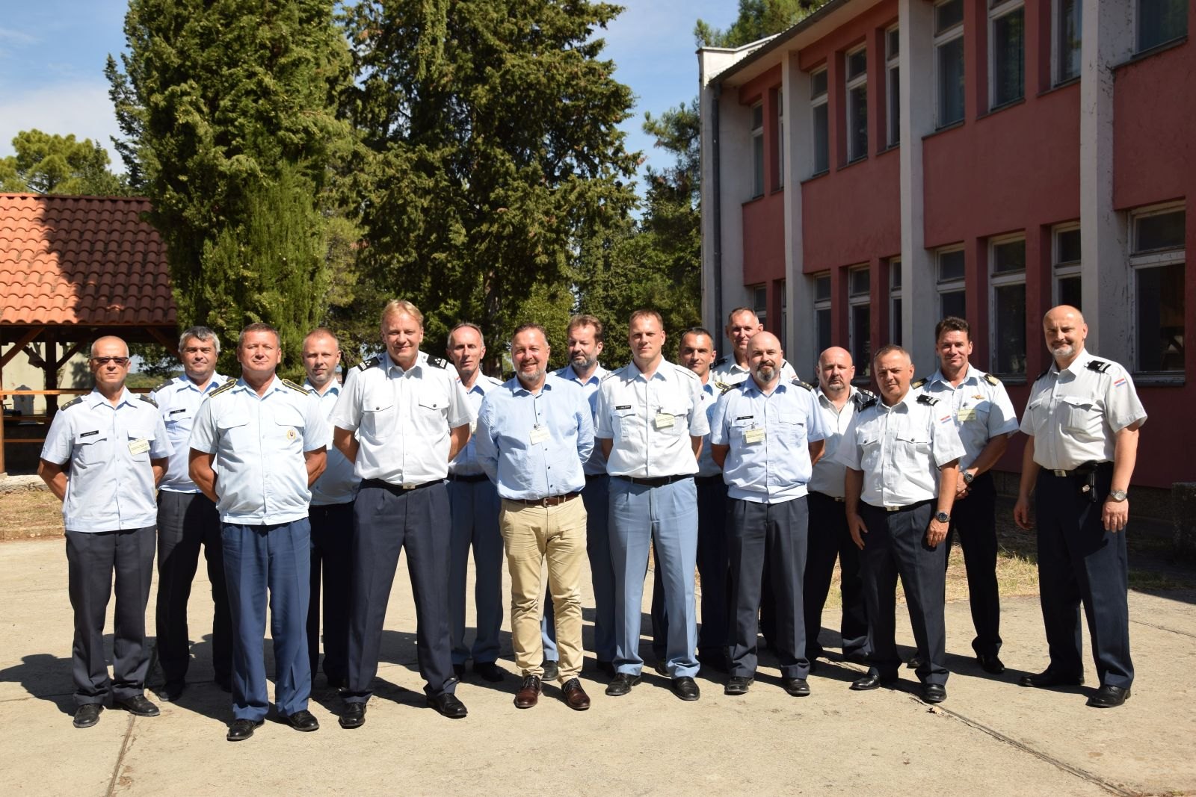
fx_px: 1196
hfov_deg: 53.1
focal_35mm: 36
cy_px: 398
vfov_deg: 36.9
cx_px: 598
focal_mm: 24
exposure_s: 1/250
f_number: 9
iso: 100
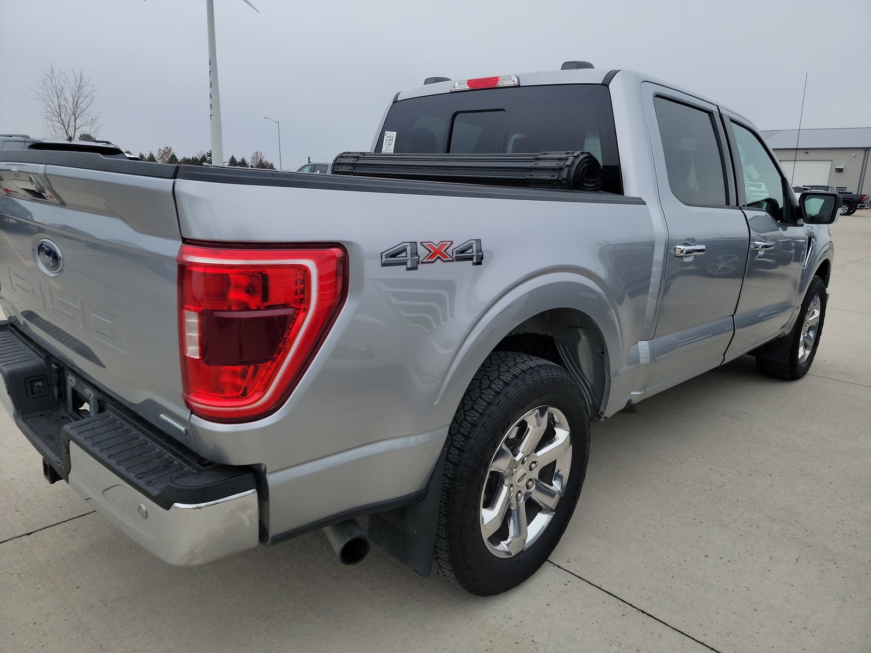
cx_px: 436
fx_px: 604
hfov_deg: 71.6
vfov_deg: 56.8
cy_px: 326
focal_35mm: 24
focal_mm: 6.7
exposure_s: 1/258
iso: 50
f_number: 1.8
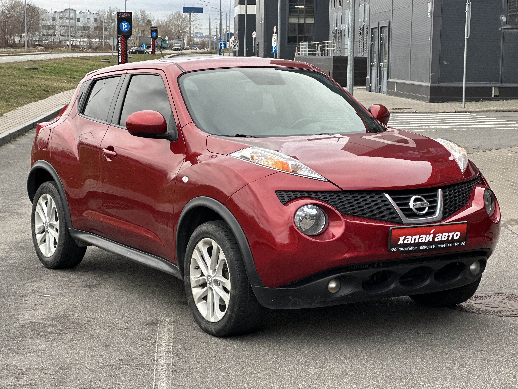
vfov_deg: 19.1
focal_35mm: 77
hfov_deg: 25.3
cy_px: 194
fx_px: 1152
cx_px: 259
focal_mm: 9
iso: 64
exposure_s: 1/121
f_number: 2.8
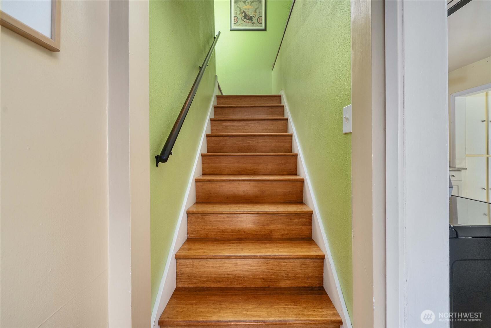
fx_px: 191
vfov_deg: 81.3
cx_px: 246
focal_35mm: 14
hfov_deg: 104.2
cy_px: 164
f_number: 7.1
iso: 1000
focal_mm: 14
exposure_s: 1/3
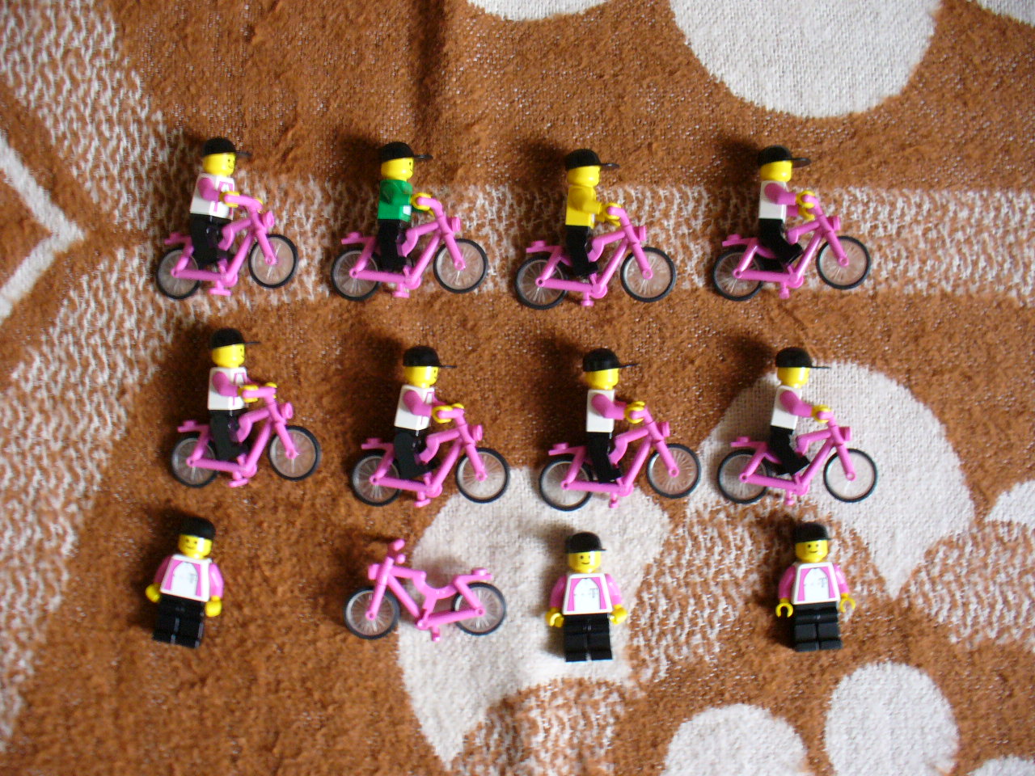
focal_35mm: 37
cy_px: 388
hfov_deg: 50.1
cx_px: 518
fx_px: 1106
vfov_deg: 38.7
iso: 200
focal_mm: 6.1
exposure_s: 1/8
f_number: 2.8
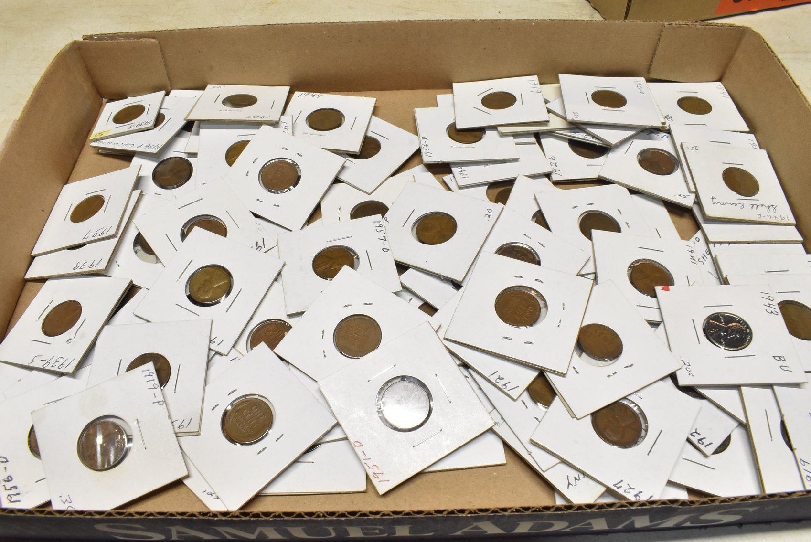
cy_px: 271
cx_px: 406
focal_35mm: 27
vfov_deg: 48.0
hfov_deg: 67.3
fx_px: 609
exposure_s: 1/40
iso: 1600
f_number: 18
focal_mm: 18
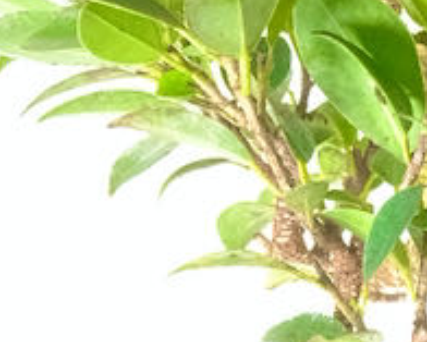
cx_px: 488
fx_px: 6436
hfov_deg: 3.8
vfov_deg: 3.0
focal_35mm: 509
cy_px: 532
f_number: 13
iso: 2500
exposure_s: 1/15
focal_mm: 55
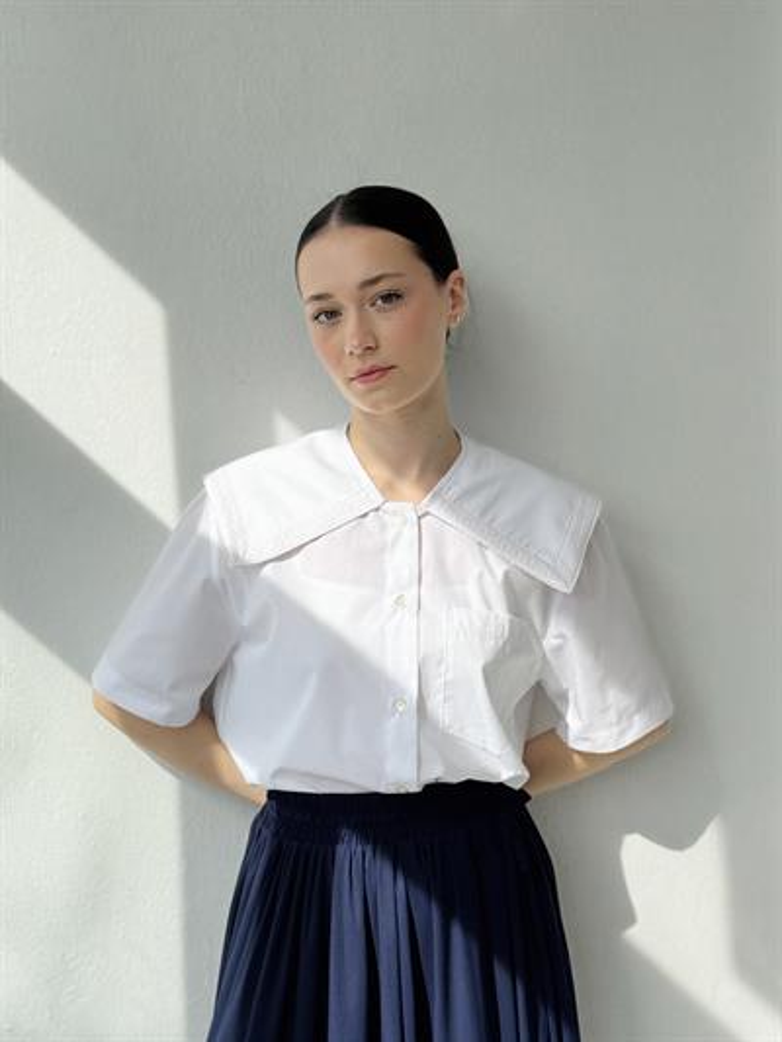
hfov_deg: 30.3
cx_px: 391
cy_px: 521
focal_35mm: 48
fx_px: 1445
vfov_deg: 39.6
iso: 64
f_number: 1.78
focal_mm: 6.76
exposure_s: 1/2717
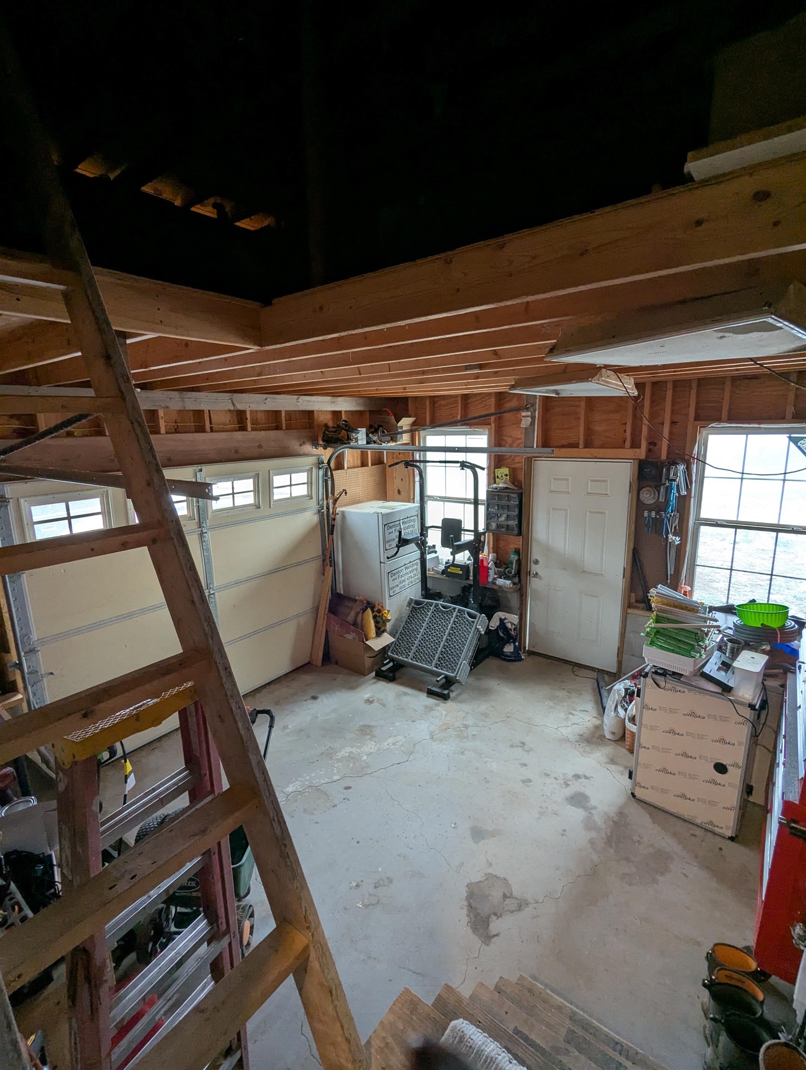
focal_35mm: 16
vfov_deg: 94.4
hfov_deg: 78.2
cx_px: 403
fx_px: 496
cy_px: 535
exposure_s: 1/34
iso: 119
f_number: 2.2
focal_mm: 2.35
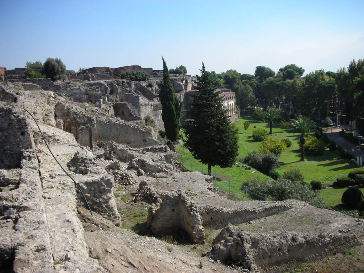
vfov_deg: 40.7
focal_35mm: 35
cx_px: 182
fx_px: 368
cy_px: 136
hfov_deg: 52.6
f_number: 8.5
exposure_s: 1/75
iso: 50
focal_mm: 5.8
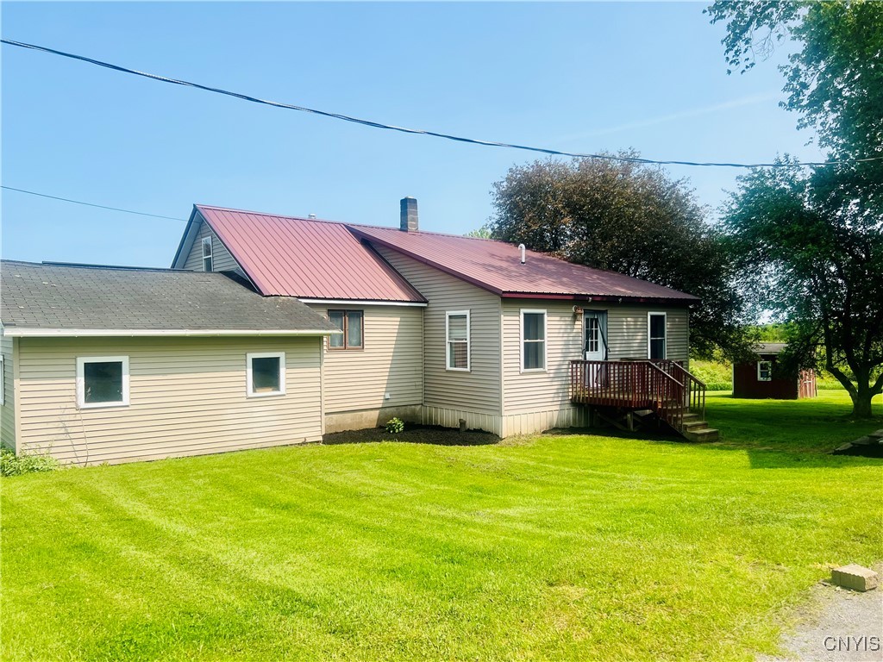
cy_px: 331
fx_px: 663
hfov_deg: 67.3
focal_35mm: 26
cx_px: 442
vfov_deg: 53.1
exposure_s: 1/3831
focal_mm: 5.7
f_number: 1.5
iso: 50
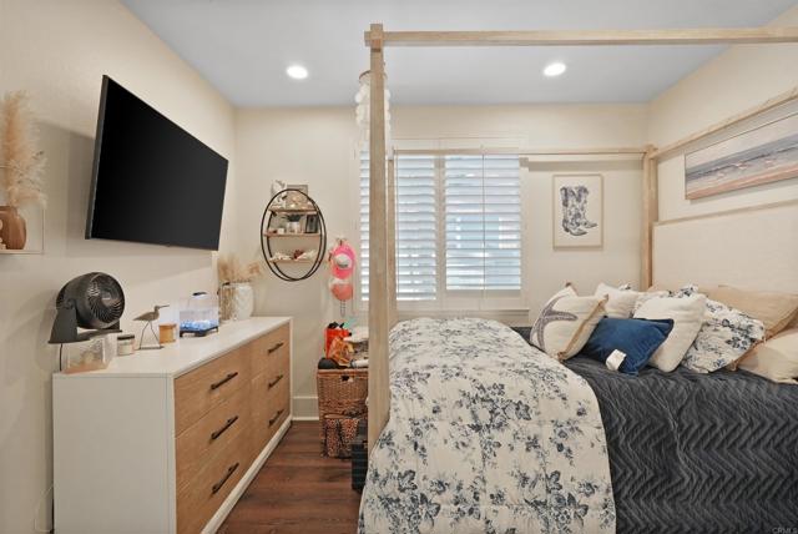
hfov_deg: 96.7
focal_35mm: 16
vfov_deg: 73.9
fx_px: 355
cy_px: 267
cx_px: 399
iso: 1600
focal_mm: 16
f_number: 8
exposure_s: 1/15
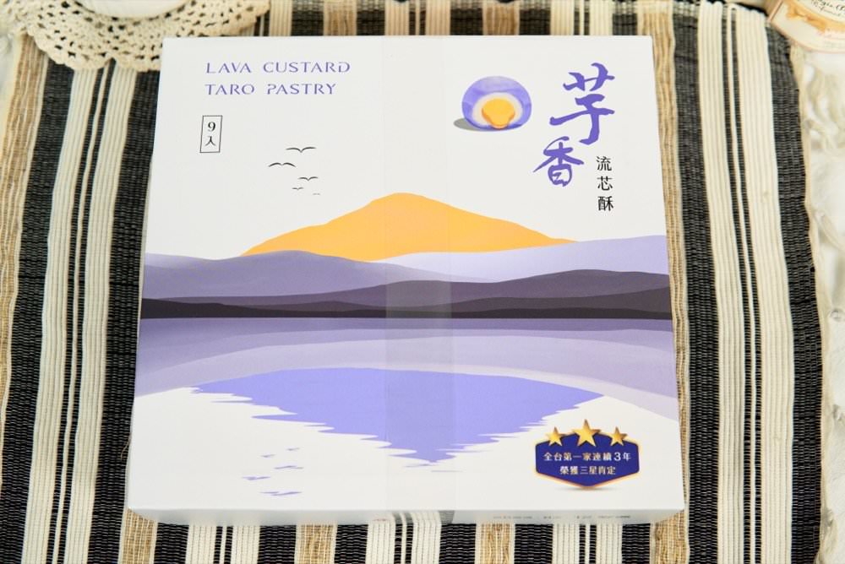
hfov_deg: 43.6
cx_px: 422
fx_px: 1057
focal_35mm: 45
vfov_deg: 29.9
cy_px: 282
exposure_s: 1/160
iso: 200
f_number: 4
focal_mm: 30
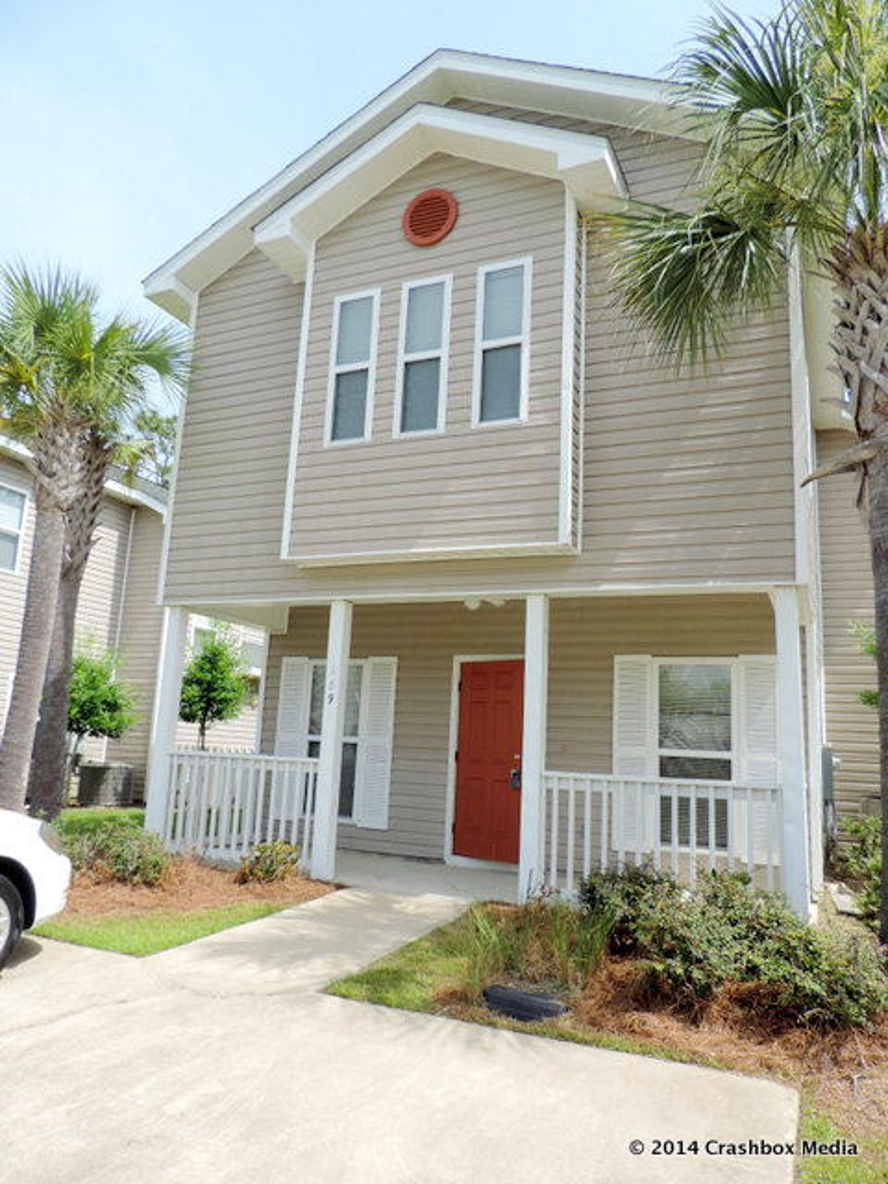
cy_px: 592
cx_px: 444
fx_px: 821
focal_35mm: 24
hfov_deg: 56.8
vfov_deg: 71.6
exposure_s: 1/640
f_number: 3
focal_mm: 4.3
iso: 80
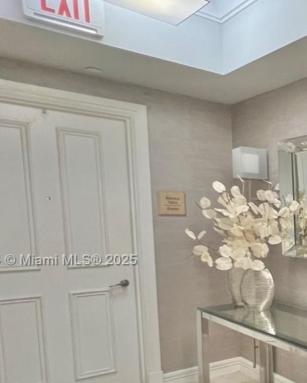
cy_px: 261
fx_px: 398
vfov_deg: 50.4
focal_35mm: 35
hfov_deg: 28.5
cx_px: 455
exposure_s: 1/60
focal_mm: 1.57
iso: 500
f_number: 1.8
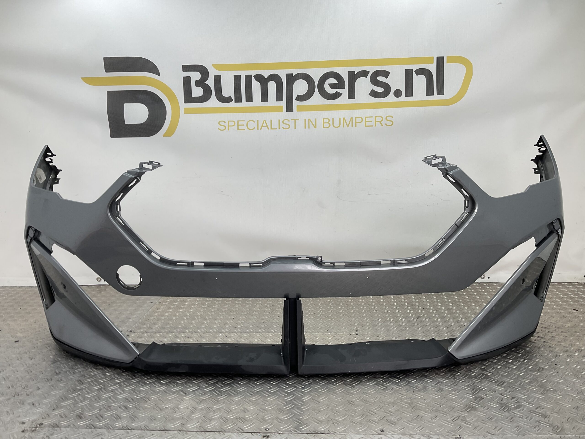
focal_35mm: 29
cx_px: 292
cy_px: 220
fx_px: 490
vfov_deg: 48.2
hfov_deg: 61.7
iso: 16
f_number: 1.8
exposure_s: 1/142
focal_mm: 3
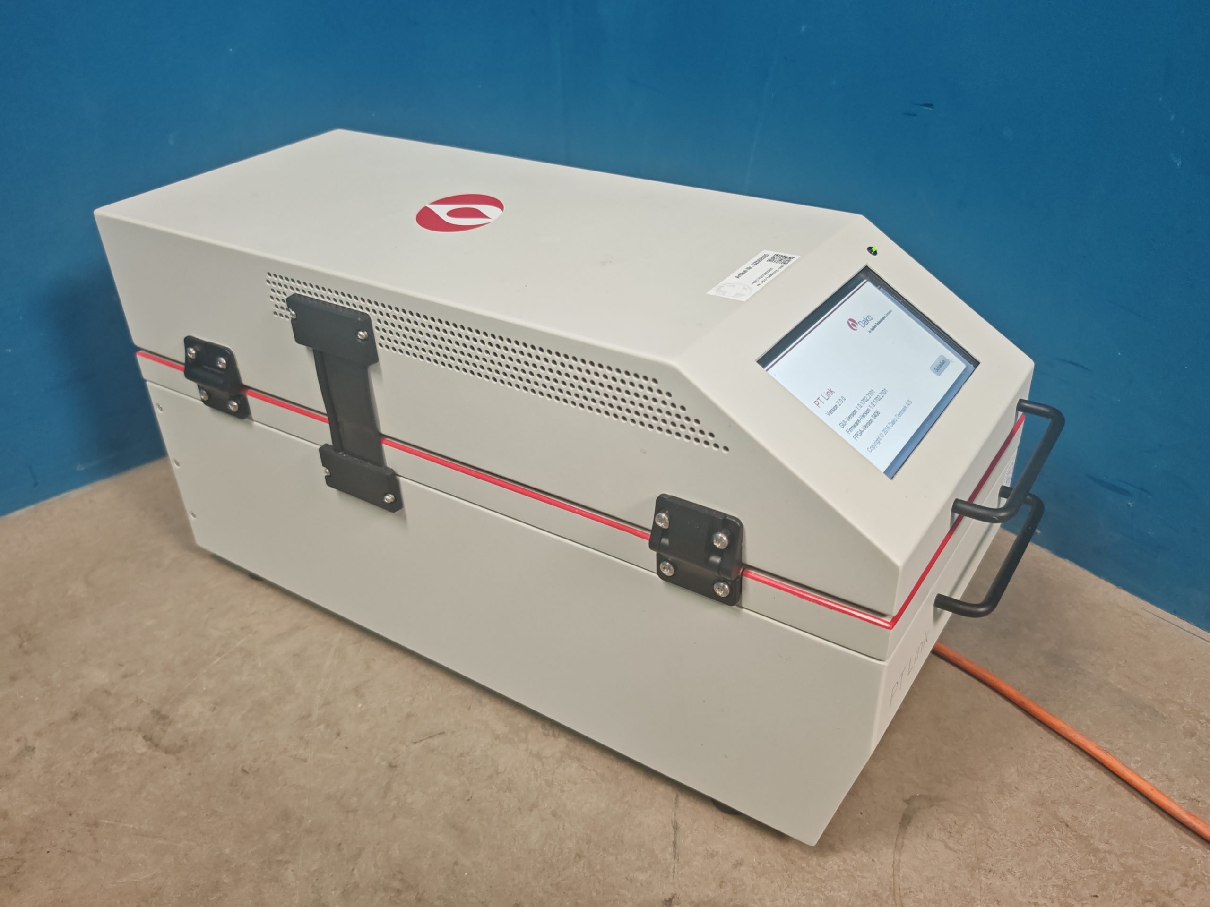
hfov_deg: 65.3
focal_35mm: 27
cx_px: 605
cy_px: 454
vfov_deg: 51.4
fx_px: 944
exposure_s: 1/50
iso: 160
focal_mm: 6.83
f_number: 1.4
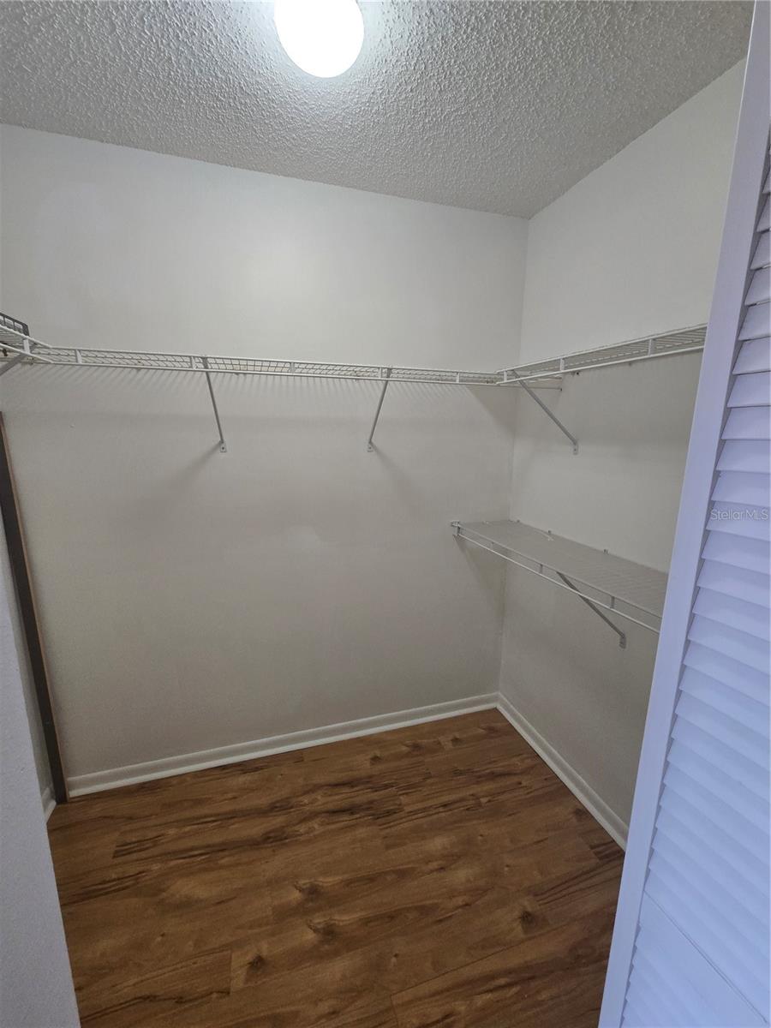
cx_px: 386
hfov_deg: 89.9
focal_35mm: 13
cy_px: 514
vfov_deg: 106.2
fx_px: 386
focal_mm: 2.2
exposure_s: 1/60
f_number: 2.2
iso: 250
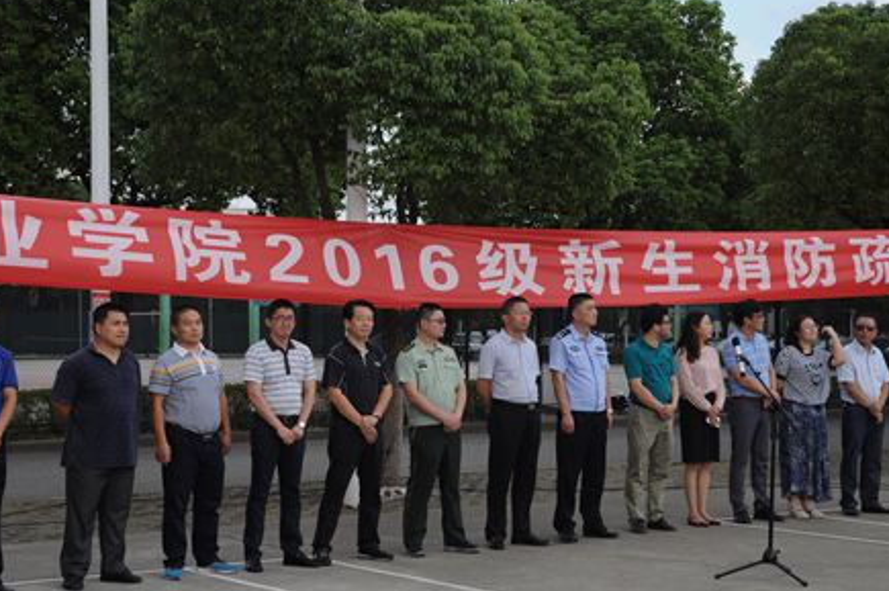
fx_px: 1776
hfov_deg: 28.1
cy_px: 312
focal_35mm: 72
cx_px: 450
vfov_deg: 18.9
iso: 320
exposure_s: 1/800
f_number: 5.6
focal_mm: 38
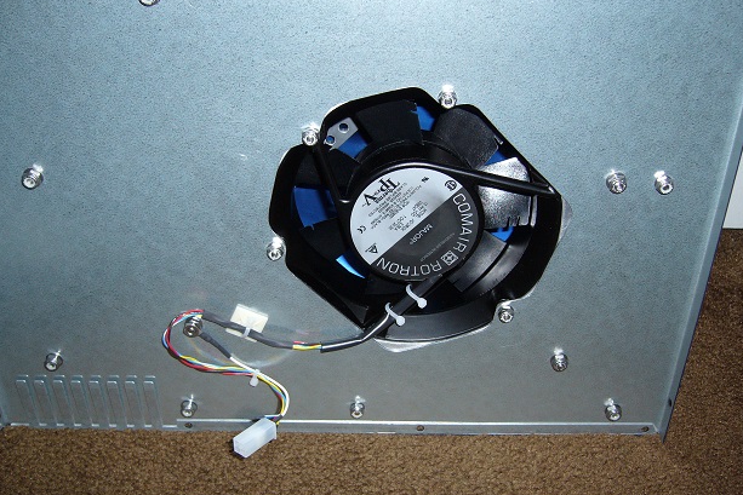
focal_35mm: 38
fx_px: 784
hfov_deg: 50.7
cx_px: 378
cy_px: 232
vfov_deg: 35.1
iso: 100
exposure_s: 1/30
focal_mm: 5.8
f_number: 2.8
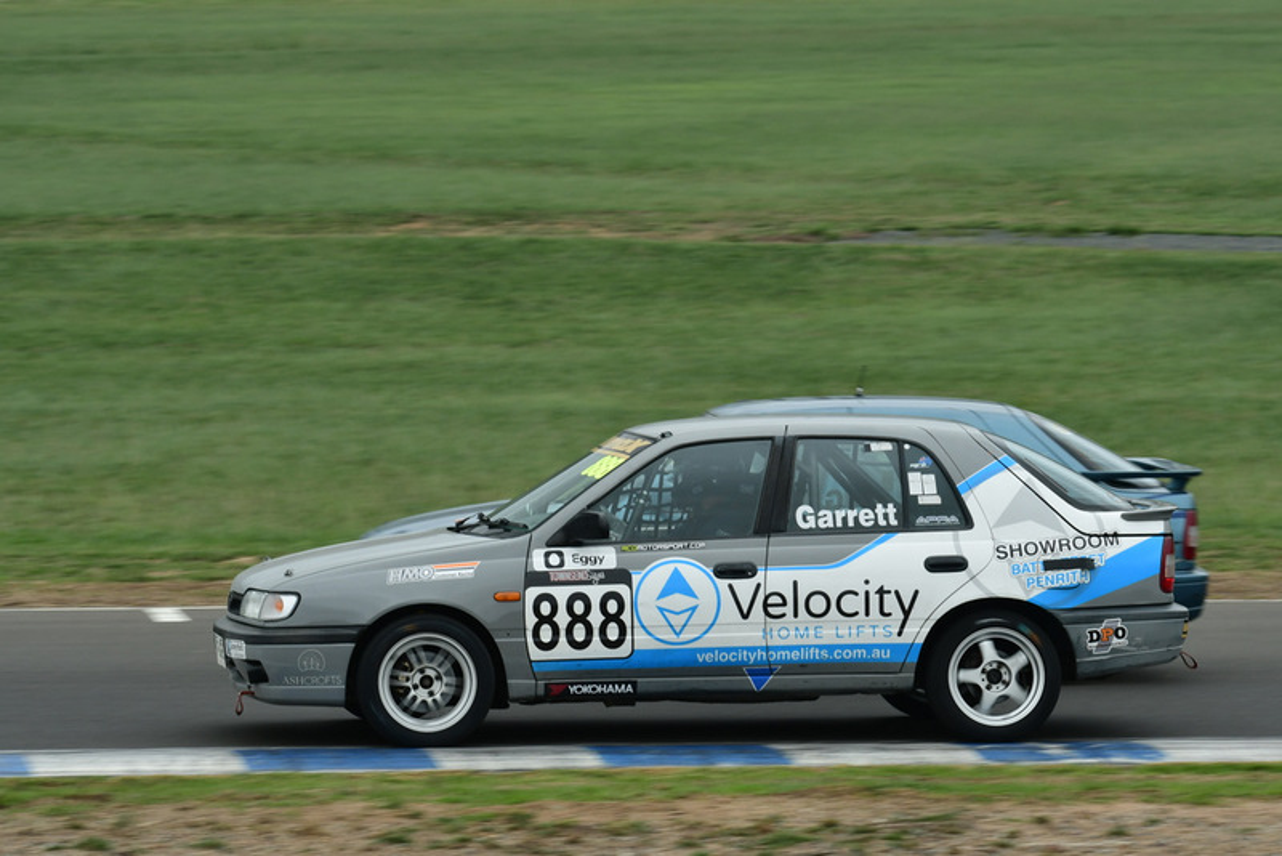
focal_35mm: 202
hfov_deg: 10.2
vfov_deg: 6.8
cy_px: 428
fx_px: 7213
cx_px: 641
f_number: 11
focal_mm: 135
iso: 500
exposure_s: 1/250
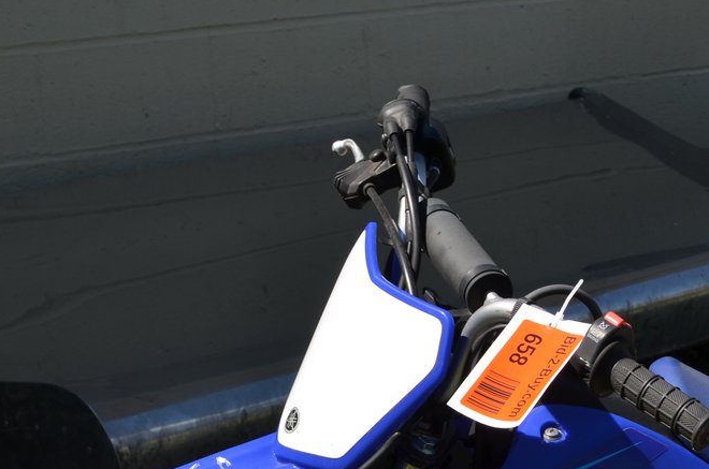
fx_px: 2142
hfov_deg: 18.5
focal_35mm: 109
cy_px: 588
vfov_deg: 12.2
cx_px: 640
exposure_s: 1/250
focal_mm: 28
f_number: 8
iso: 100
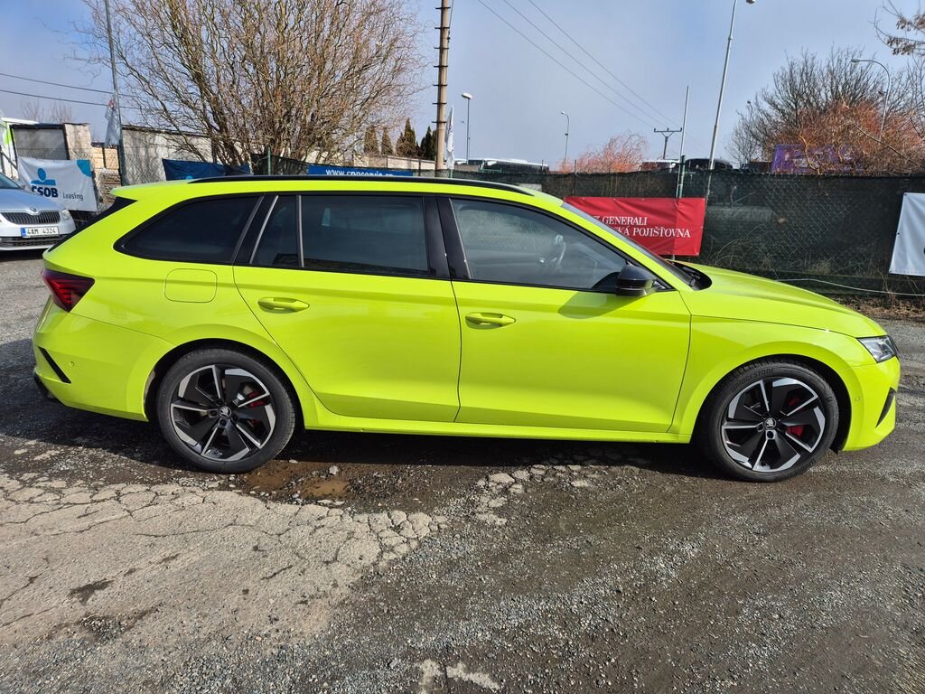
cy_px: 347
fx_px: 615
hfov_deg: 73.9
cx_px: 462
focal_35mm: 23
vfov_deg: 58.9
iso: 25
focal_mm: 5.4
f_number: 1.8
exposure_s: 1/2296
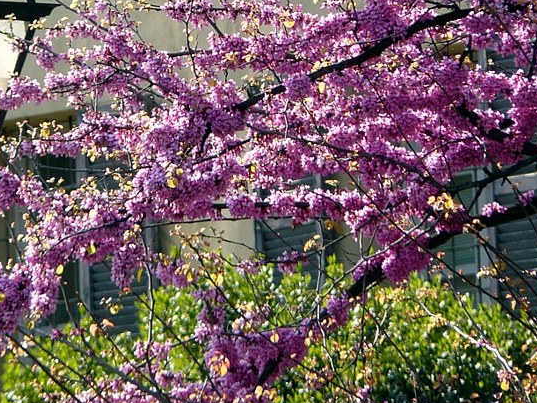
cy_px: 104
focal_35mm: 724
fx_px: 11234
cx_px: 168
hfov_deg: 2.7
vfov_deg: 2.1
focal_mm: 72
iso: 100
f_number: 4.5
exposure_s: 1/250
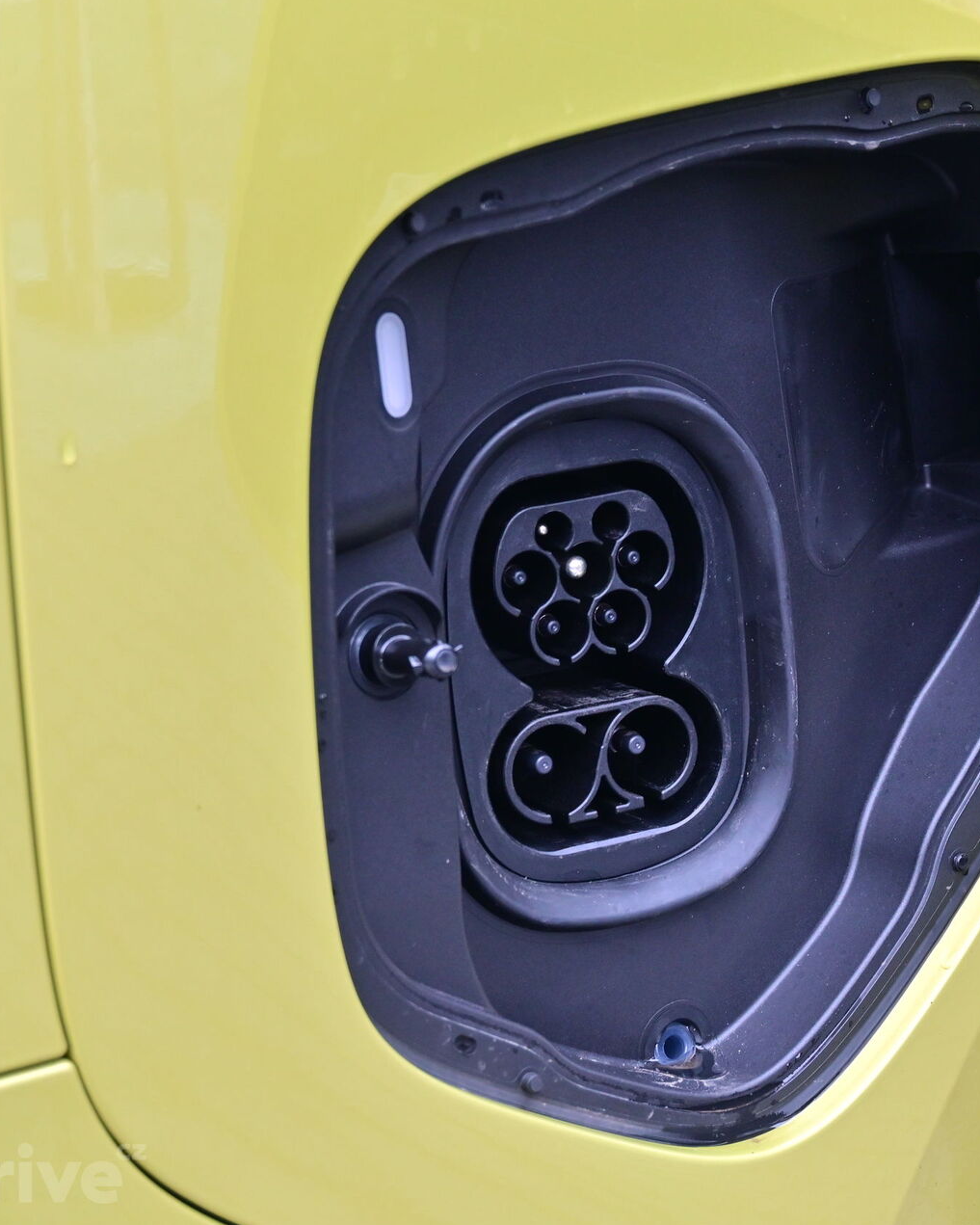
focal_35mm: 96
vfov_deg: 20.0
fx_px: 3470
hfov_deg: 15.9
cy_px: 612
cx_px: 823
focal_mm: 45
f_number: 6
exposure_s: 1/80
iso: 640
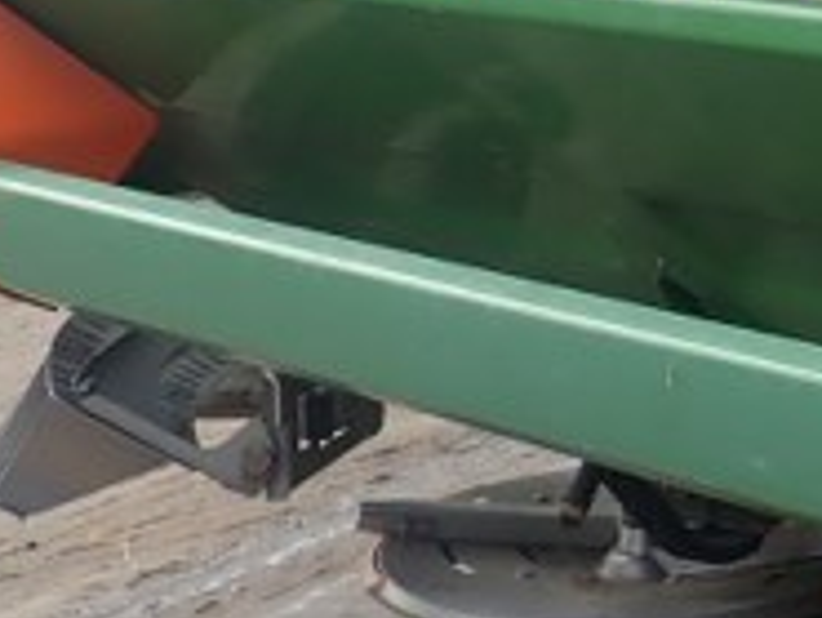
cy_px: 58
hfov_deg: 16.6
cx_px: 1226
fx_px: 2566
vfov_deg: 13.6
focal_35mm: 108
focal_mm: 4.5
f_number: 2.8
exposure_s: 1/400
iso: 100
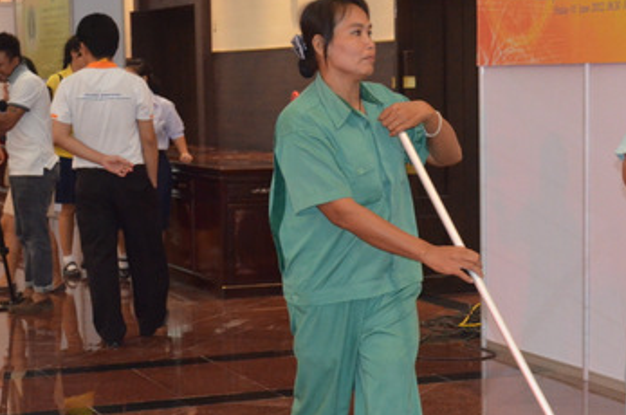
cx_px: 415
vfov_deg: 14.4
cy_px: 300
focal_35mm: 94
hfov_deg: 21.6
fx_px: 1632
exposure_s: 1/60
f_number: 5
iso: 2800
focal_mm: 34
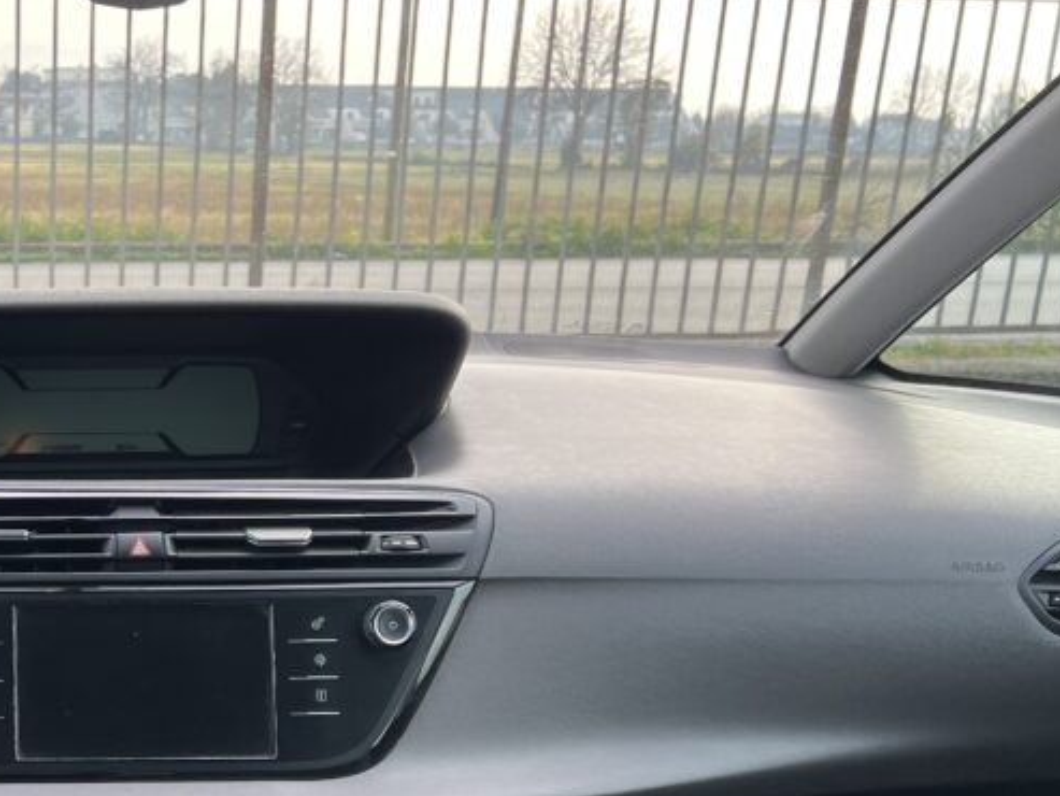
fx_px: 1654
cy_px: 682
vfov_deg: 26.3
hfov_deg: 32.7
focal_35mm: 54
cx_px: 4
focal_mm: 5.7
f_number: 1.5
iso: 40
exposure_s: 1/282
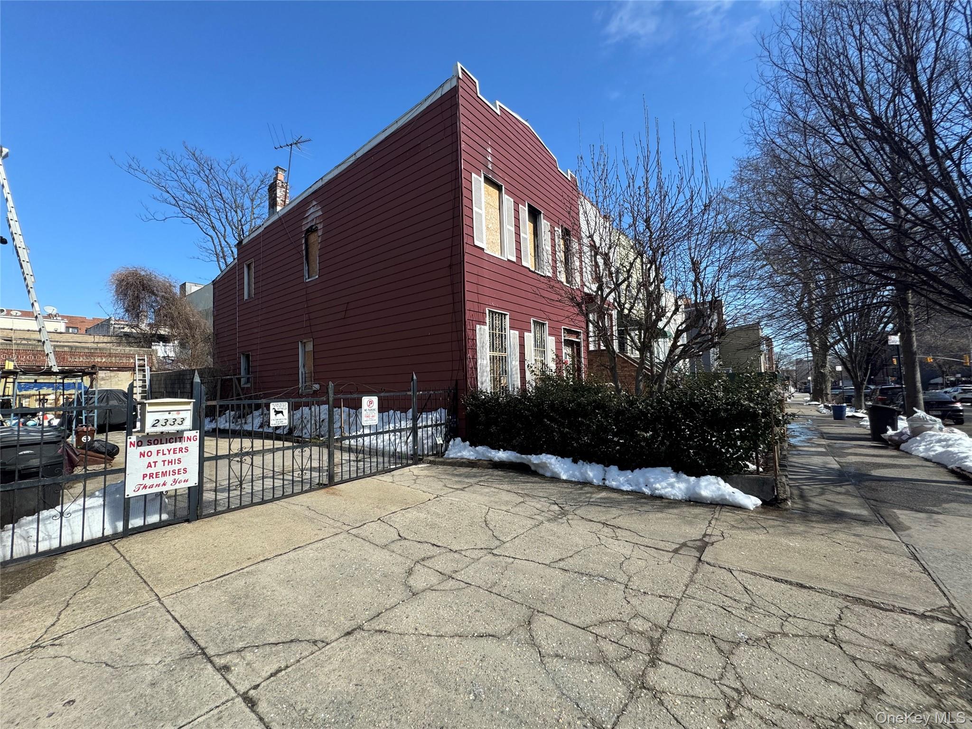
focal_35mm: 14
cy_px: 364
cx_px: 486
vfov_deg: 85.7
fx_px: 393
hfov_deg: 102.1
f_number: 2.2
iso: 50
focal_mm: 2.22
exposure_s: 1/1880
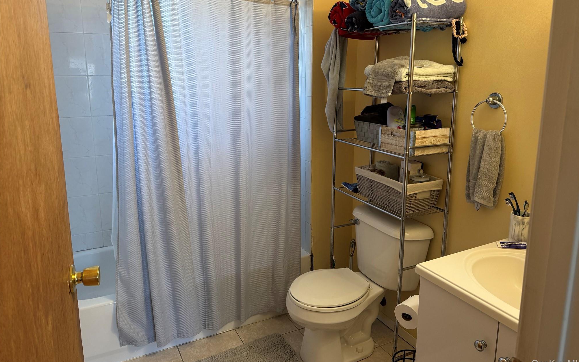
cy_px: 148
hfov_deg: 70.4
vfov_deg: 47.4
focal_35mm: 26
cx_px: 294
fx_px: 410
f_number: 1.78
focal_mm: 6.76
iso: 160
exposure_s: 1/60
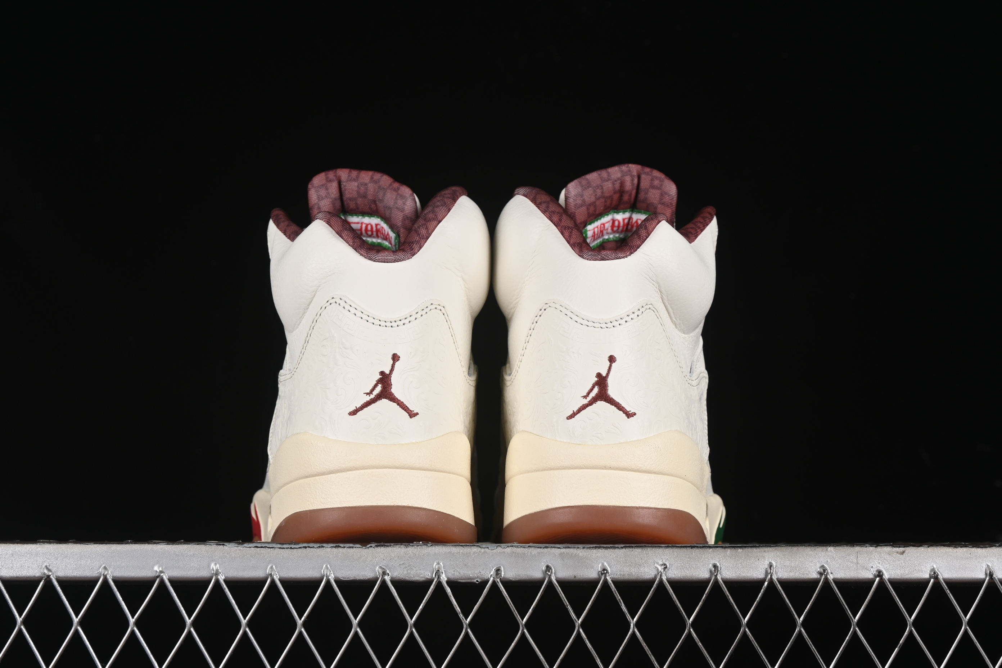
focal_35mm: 75
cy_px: 334
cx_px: 501
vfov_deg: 18.2
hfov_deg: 27.0
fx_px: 2087
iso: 160
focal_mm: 50
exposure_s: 1/80
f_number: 8
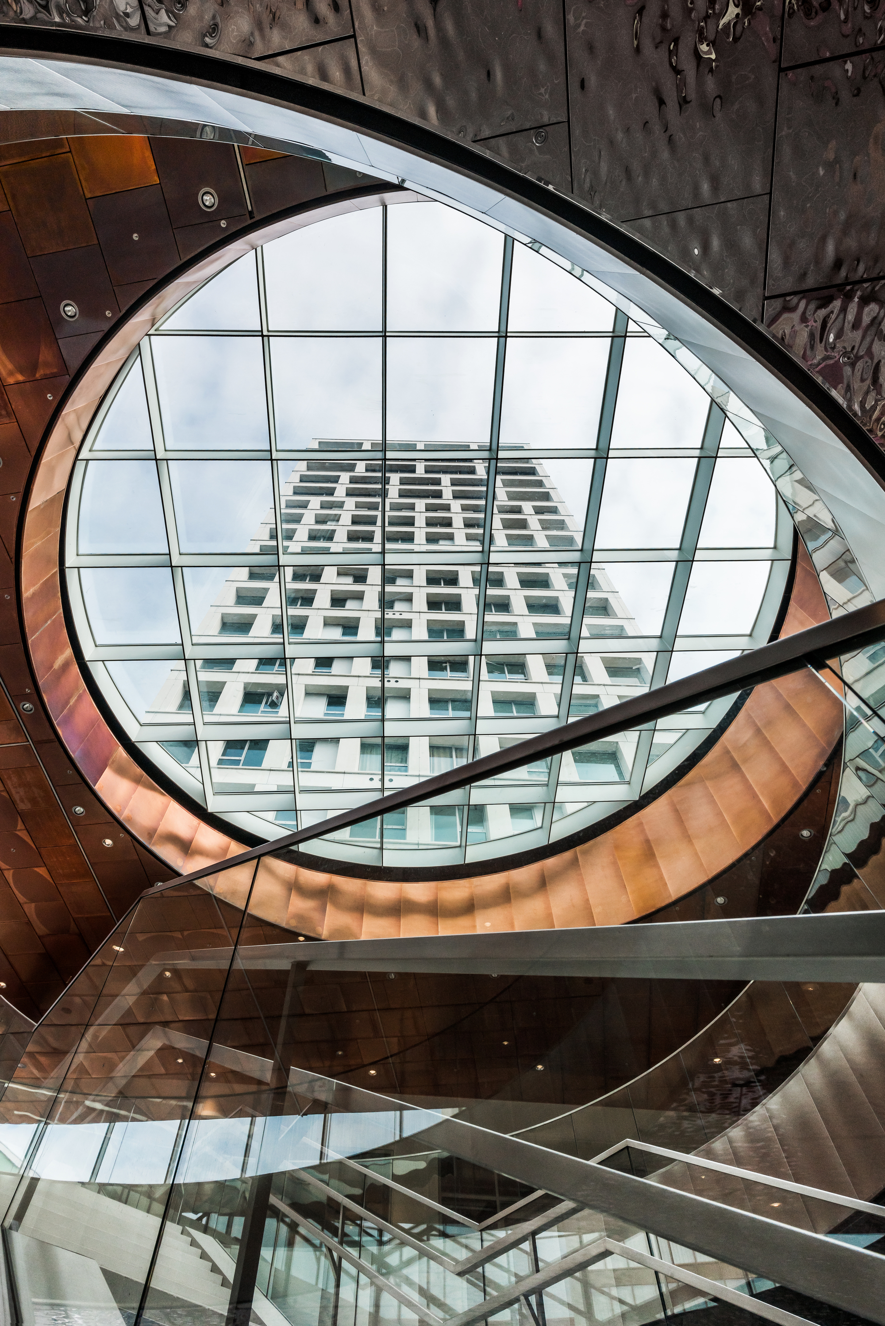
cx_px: 442
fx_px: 590
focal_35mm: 16
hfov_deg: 73.8
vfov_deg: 96.7
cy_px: 663
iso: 640
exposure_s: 1/500
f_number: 10
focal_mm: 16
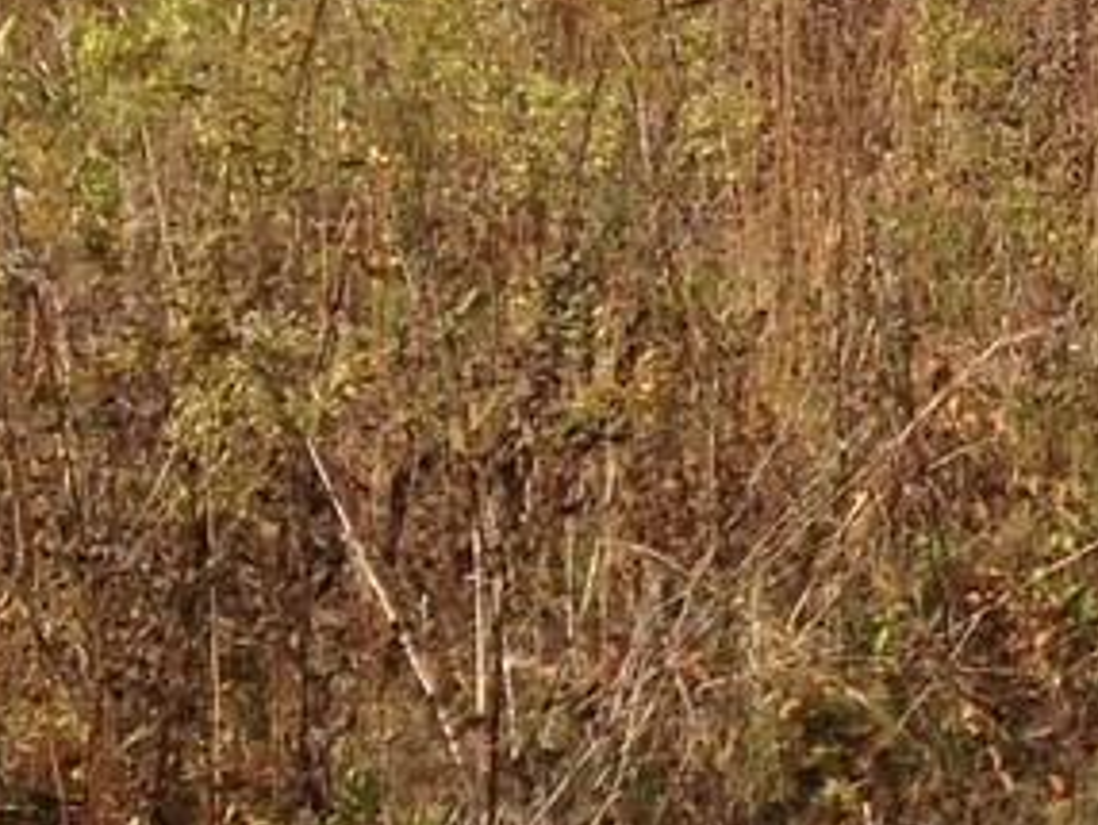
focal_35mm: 188
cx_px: 2649
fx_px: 5968
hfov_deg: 9.4
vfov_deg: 7.9
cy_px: -104
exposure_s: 1/1695
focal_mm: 4.12
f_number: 2.4
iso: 50
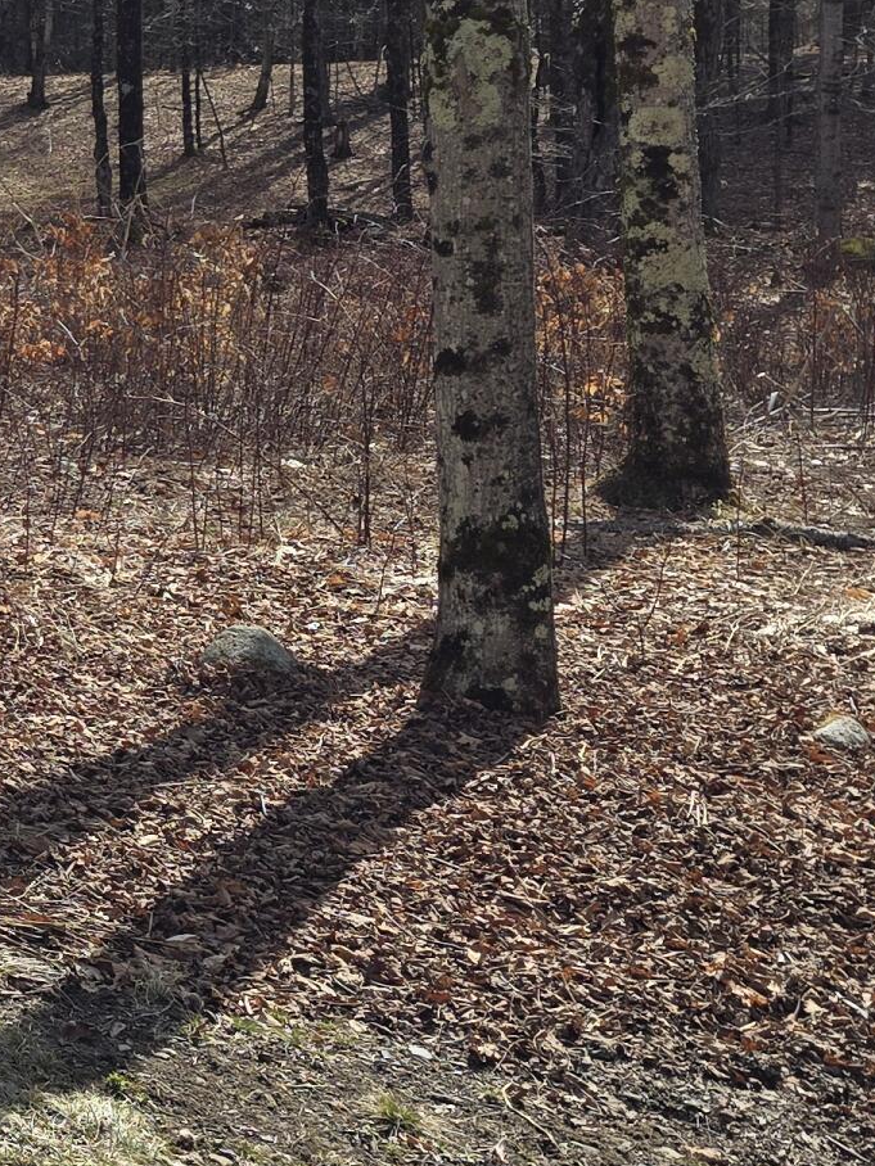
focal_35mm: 76
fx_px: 2561
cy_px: 245
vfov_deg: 25.3
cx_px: -921
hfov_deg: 15.3
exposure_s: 1/593
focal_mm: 6.3
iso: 12
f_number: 1.7
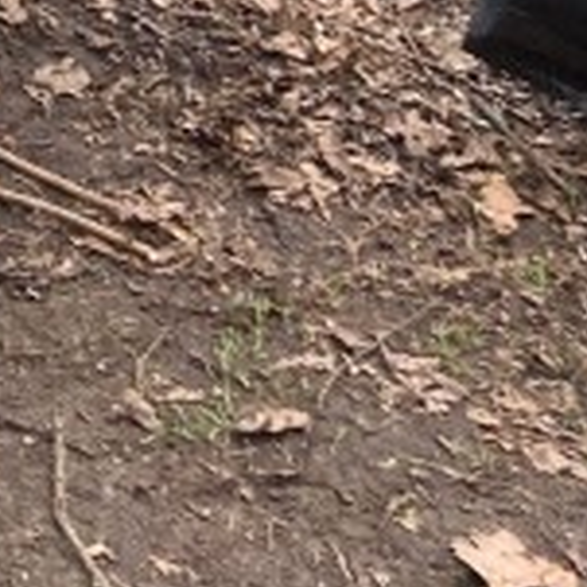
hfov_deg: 9.0
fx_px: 3396
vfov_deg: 8.7
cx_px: -785
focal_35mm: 177
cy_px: -960
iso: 32
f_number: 1.8
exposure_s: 1/121
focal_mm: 3.99
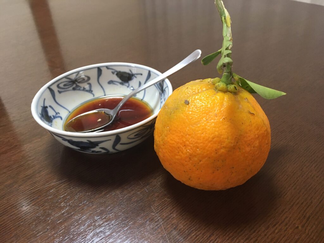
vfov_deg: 48.2
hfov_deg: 61.7
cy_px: 122
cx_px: 162
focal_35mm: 29
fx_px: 271
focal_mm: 4.15
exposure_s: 1/30
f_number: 2.2
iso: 125
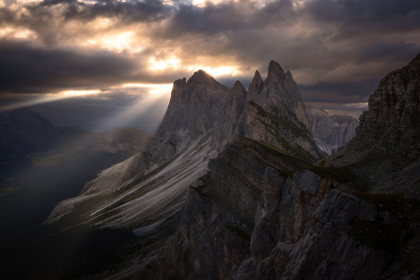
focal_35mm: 31
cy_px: 140
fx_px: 362
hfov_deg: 60.3
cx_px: 210
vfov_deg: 42.3
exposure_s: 1/320
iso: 250
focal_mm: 31
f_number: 13
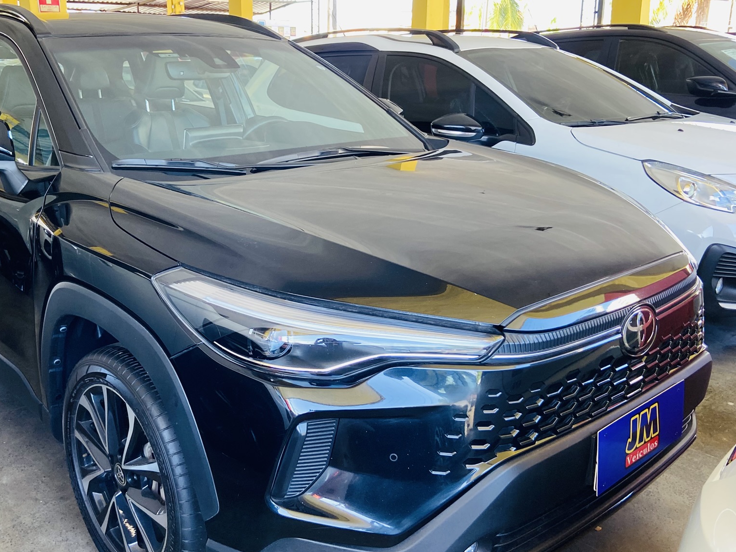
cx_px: 285
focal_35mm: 35
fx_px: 744
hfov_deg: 52.2
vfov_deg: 40.7
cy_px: 271
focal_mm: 4.25
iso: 125
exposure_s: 1/114
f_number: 1.8
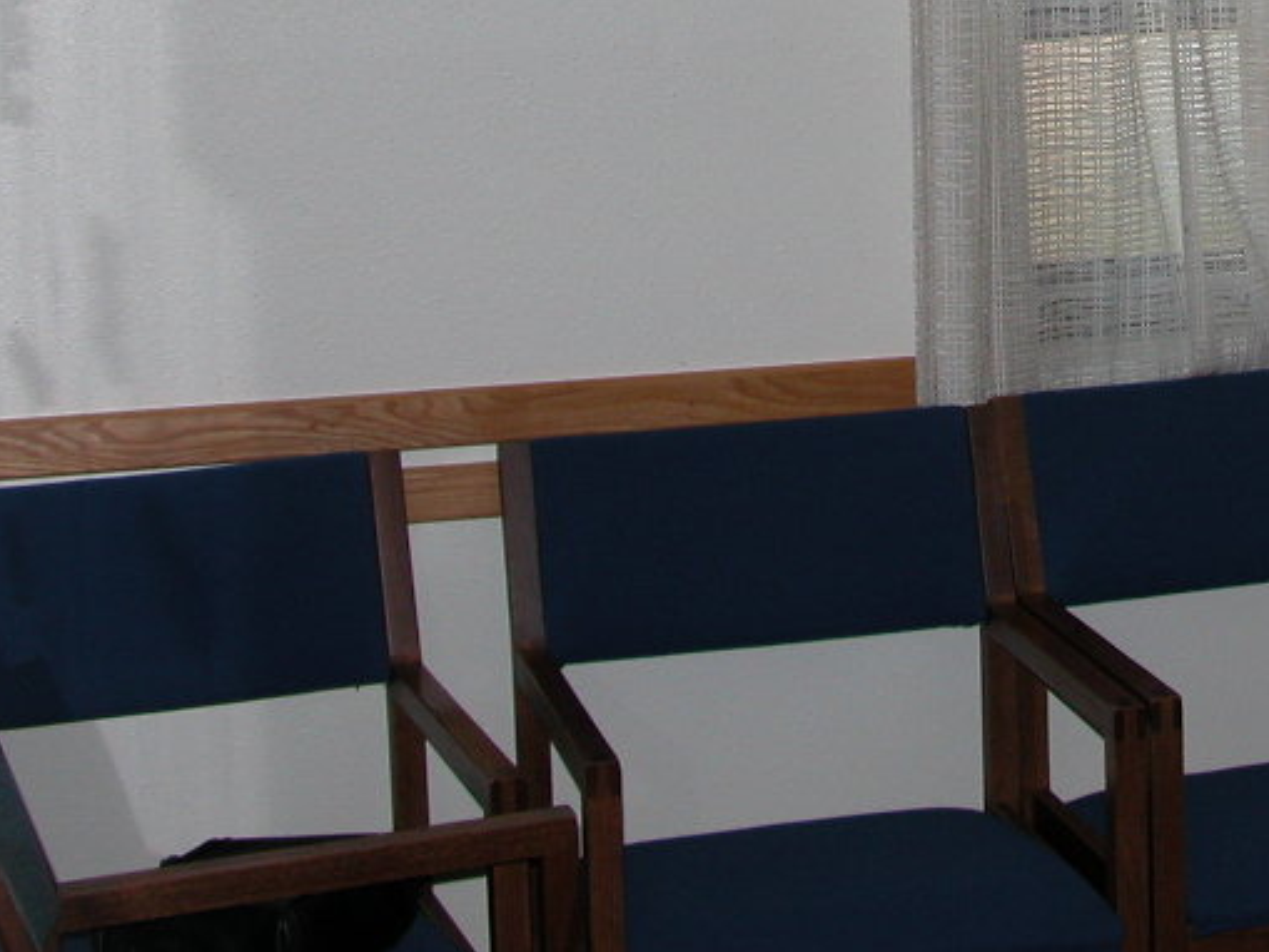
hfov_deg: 21.5
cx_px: 1252
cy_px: -142
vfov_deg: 16.2
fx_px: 3227
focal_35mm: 88
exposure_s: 1/102
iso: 100
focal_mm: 8.9
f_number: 4
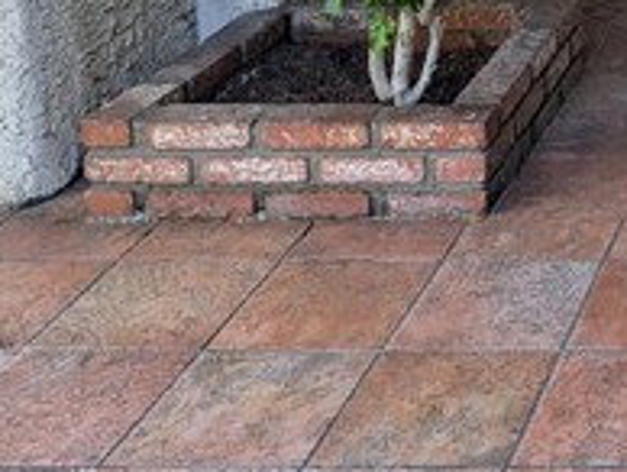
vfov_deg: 16.6
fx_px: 1433
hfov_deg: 20.6
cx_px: 973
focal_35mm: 79
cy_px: -286
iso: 52
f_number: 1.85
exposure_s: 1/372
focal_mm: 6.81
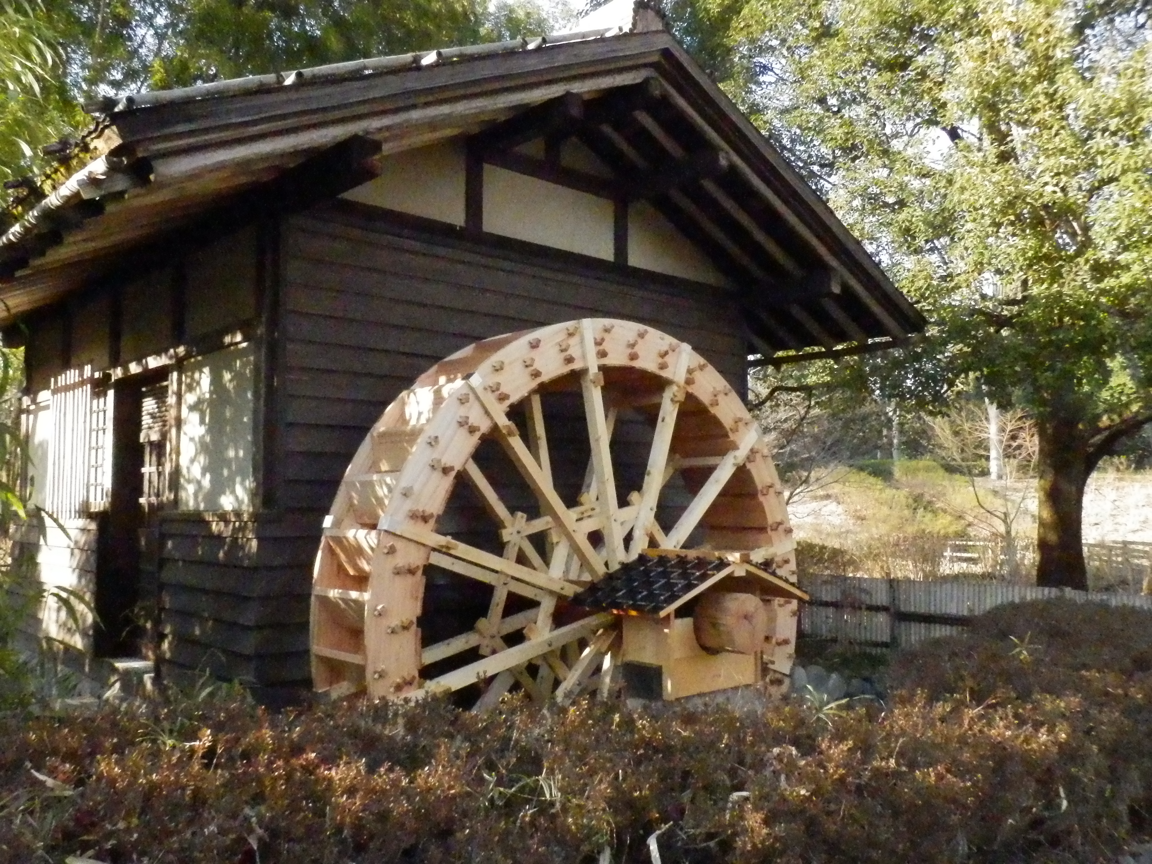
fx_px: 1098
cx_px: 576
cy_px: 432
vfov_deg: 42.9
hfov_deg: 55.4
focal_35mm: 33
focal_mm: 5.9
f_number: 9.4
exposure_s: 1/800
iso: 6400
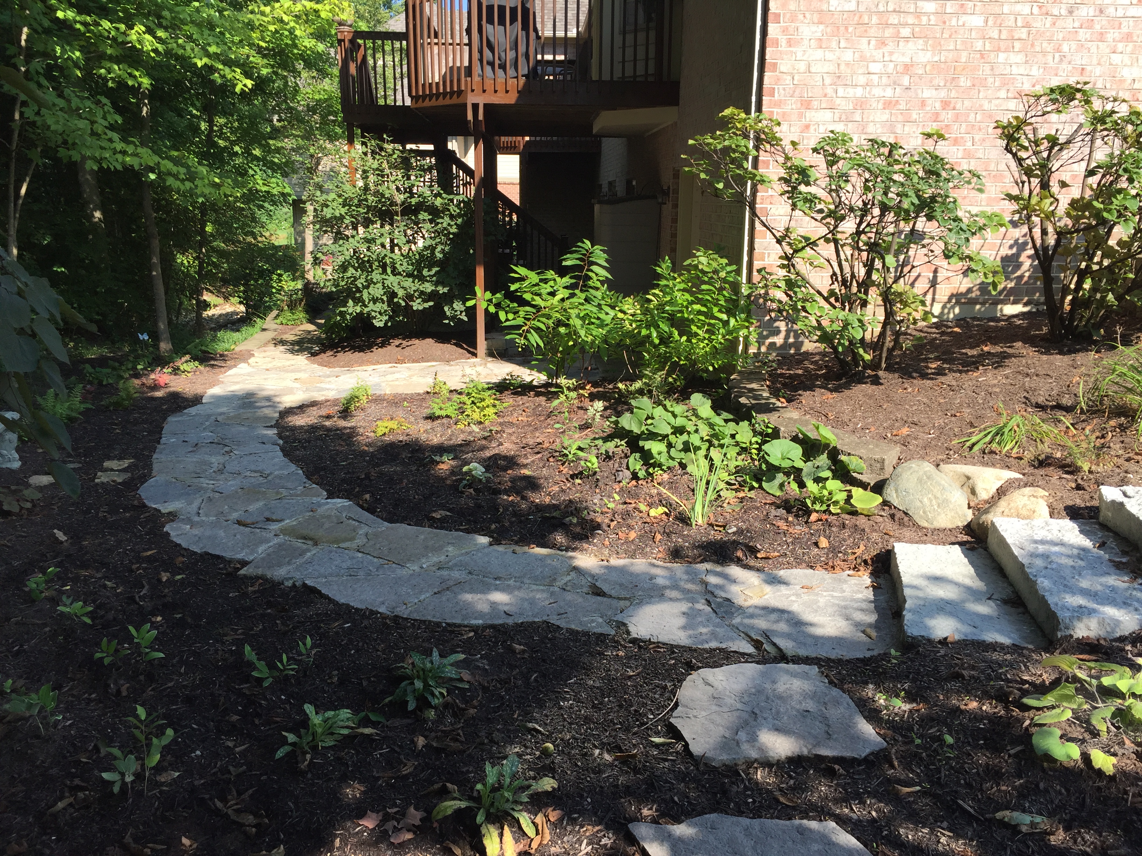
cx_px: 571
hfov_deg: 61.7
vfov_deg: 48.2
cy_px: 428
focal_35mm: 29
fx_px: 957
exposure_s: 1/706
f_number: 2.2
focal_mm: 4.15
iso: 32
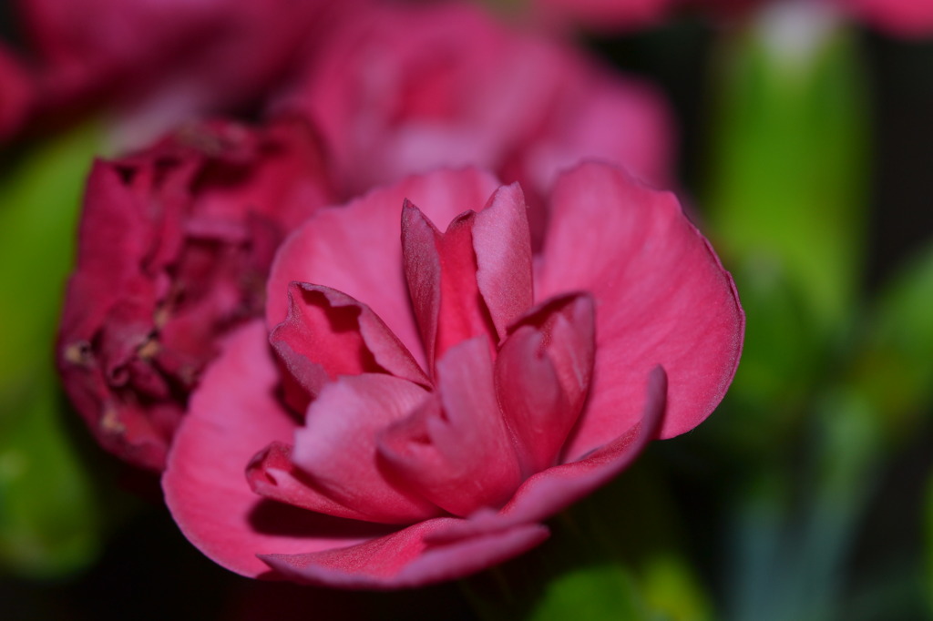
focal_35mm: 128
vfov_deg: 10.7
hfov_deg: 16.1
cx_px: 466
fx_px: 3303
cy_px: 310
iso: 100
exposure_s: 1/60
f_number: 8
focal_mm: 85
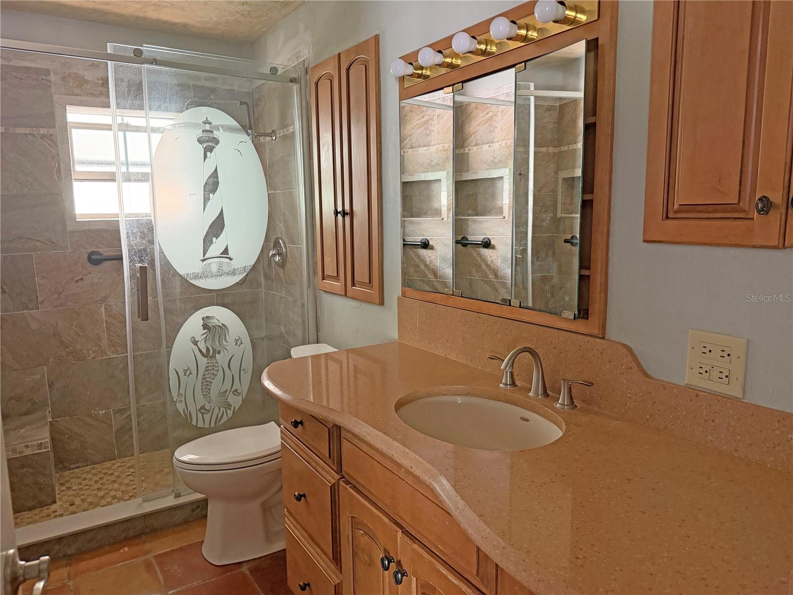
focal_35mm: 24
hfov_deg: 71.6
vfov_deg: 56.8
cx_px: 396
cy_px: 298
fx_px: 550
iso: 800
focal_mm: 6.76
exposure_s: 1/42
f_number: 1.78
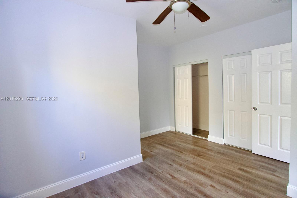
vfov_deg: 67.4
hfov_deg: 90.0
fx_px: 148
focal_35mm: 18
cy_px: 99
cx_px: 148
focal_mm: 12
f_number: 4
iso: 1000
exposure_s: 1/160
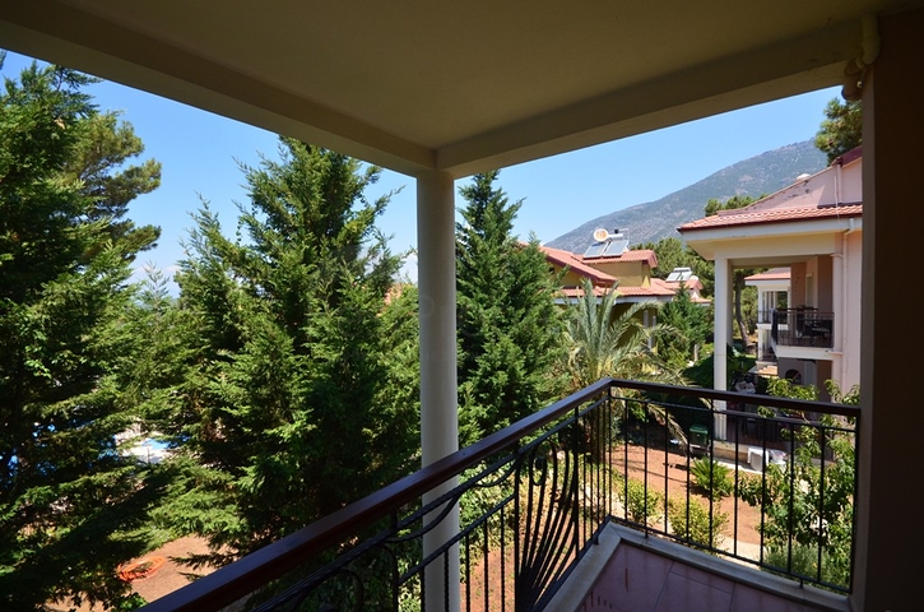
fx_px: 384
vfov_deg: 77.1
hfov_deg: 100.5
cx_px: 462
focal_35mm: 15
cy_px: 306
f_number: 10
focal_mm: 10
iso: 280
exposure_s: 1/250
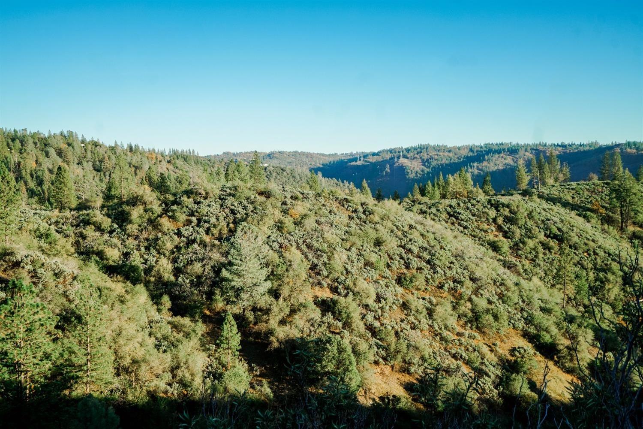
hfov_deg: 54.4
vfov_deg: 37.9
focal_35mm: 35
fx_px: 625
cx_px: 322
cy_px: 214
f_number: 4.5
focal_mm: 35
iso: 100
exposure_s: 1/320
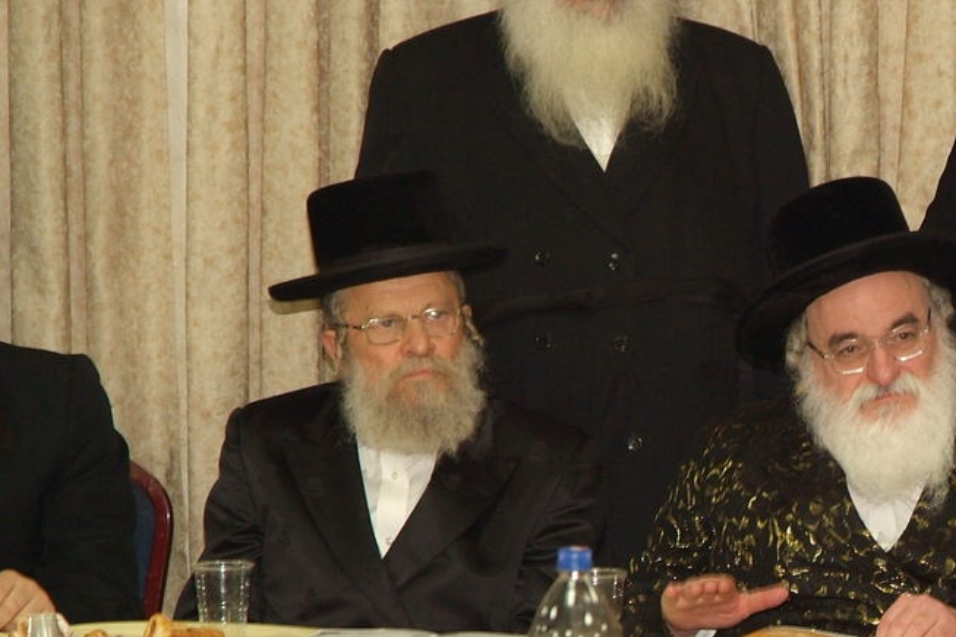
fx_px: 5973
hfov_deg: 9.1
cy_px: 298
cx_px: 900
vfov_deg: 6.1
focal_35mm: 225
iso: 800
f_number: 5.6
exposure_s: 1/60
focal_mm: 70
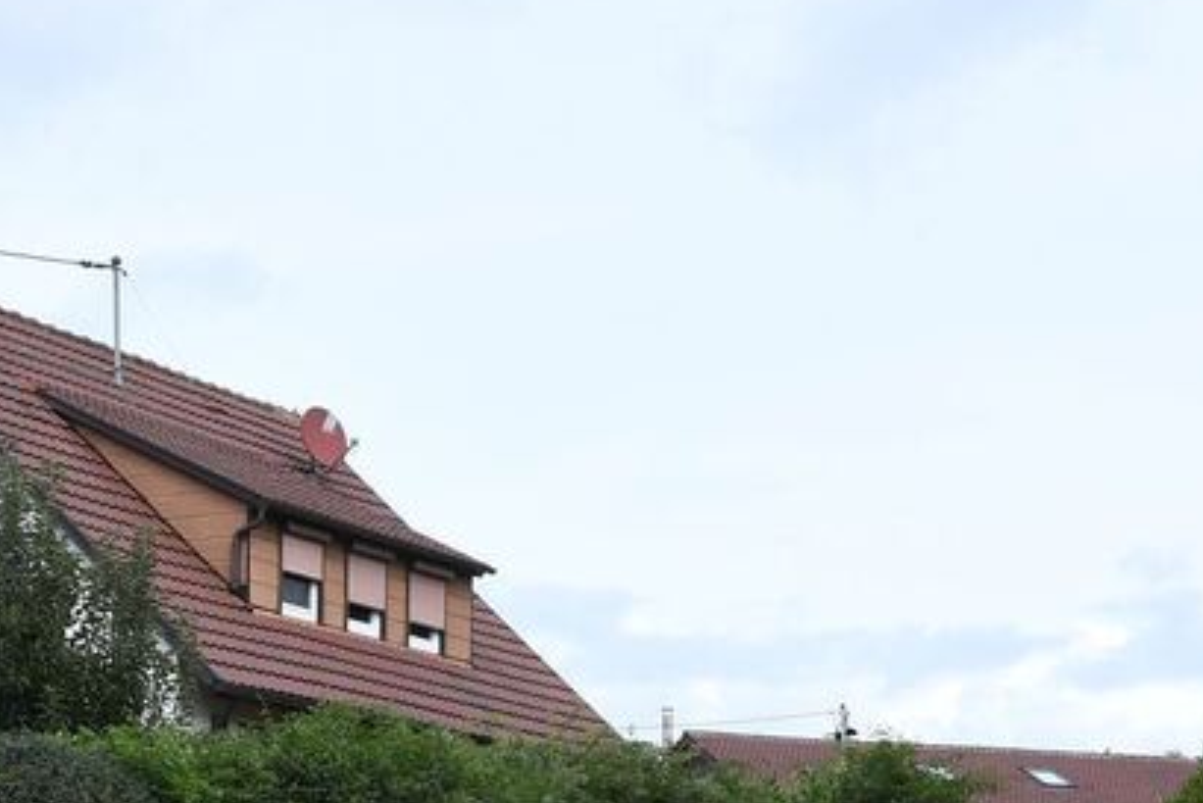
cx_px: 326
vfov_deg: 15.0
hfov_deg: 22.9
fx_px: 2942
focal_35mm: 88
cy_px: 994
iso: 200
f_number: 8
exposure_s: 1/400
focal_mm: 20
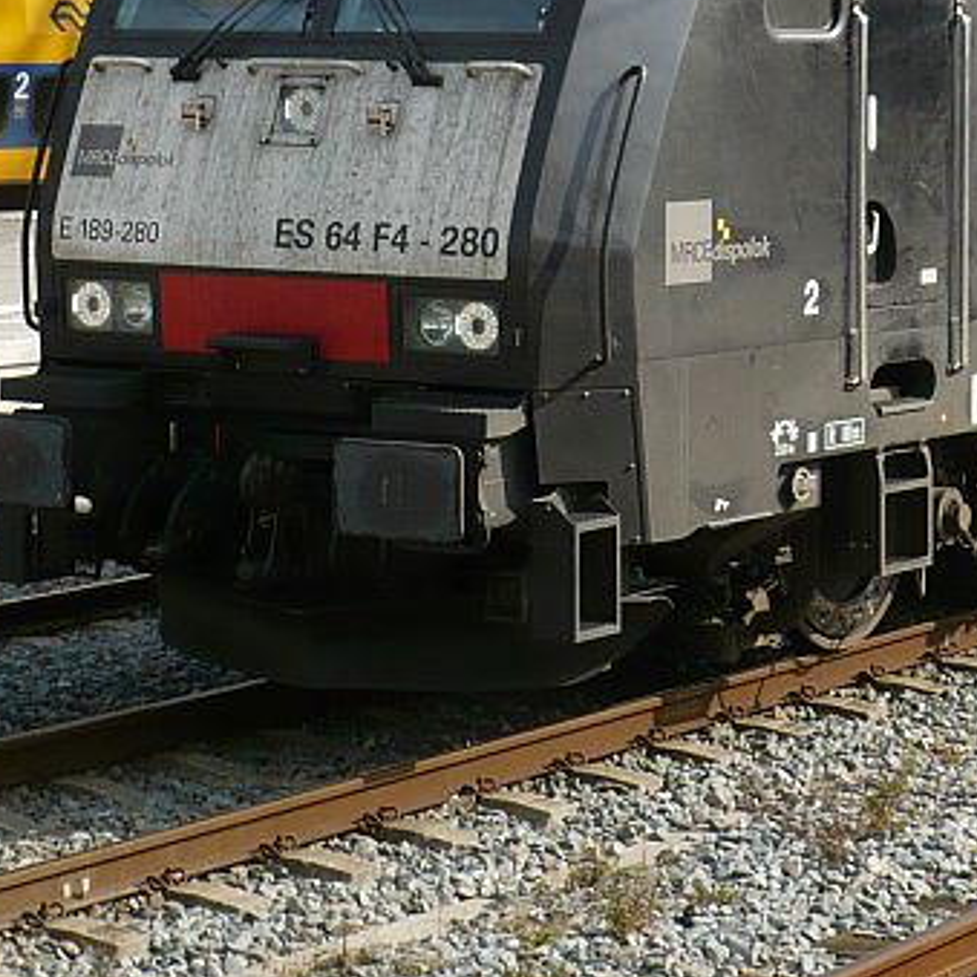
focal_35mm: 125
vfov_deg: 13.7
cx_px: 757
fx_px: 3991
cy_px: -46
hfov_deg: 13.9
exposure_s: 1/800
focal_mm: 7.5
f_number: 3.2
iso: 100
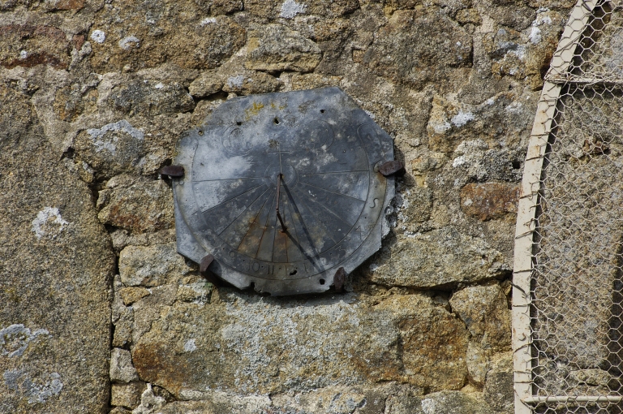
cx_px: 312
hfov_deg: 6.5
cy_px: 207
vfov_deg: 4.4
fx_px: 5444
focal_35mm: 315
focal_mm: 210
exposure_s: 1/1000
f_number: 8
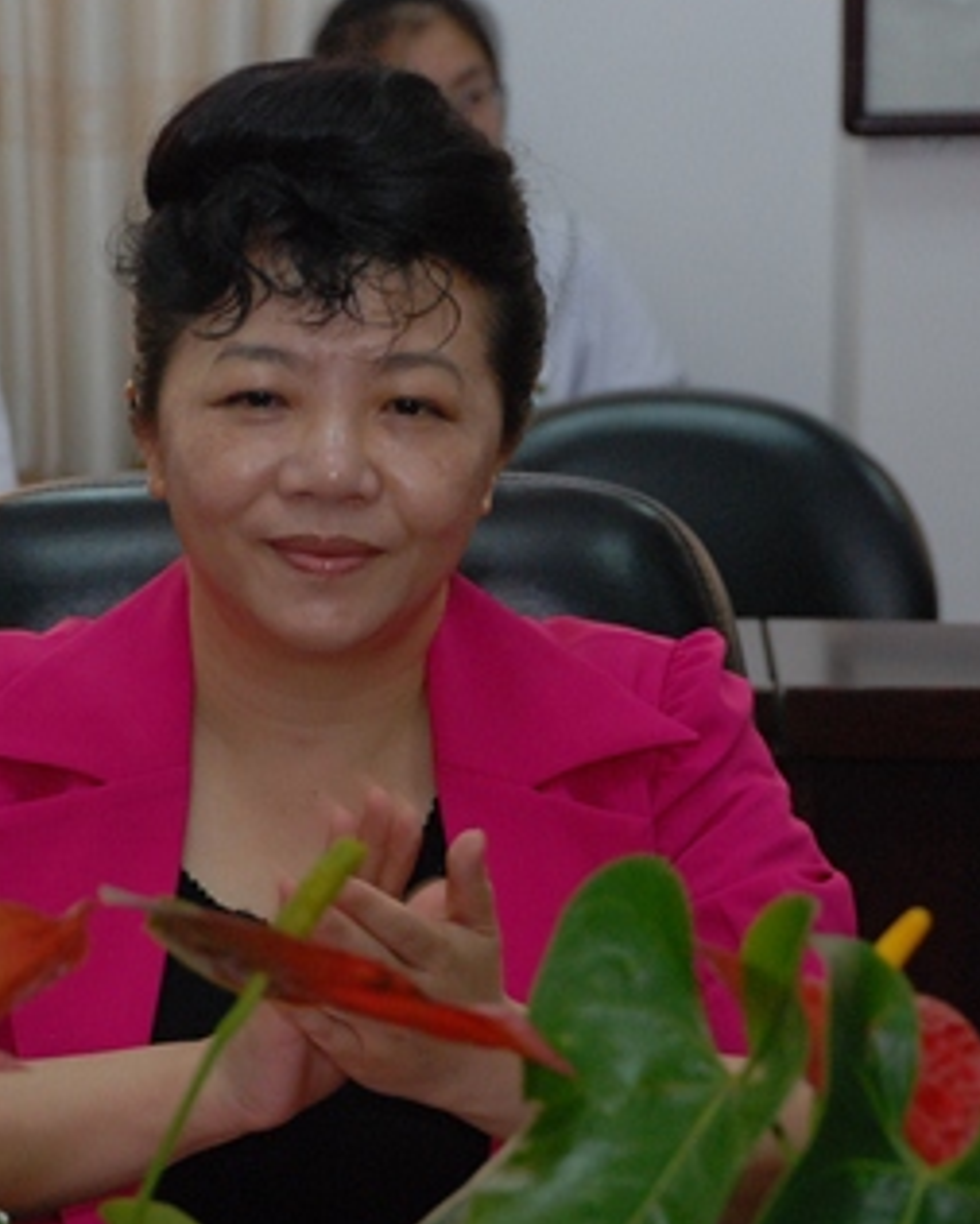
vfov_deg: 9.7
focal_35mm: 200
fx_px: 7248
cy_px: 709
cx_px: 298
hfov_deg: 7.7
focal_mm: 70
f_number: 5.6
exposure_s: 1/60
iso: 640
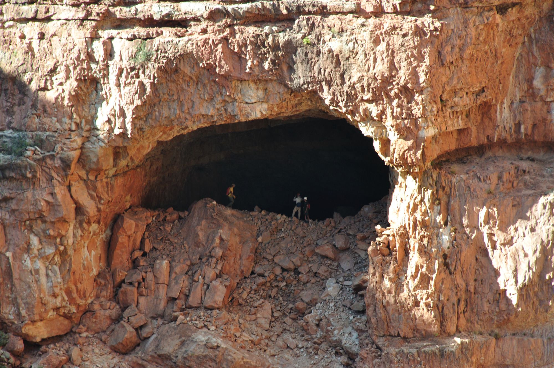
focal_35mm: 202
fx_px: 3113
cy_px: 184
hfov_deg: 10.2
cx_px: 277
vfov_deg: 6.8
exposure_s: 1/125
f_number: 9
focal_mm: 135
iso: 400
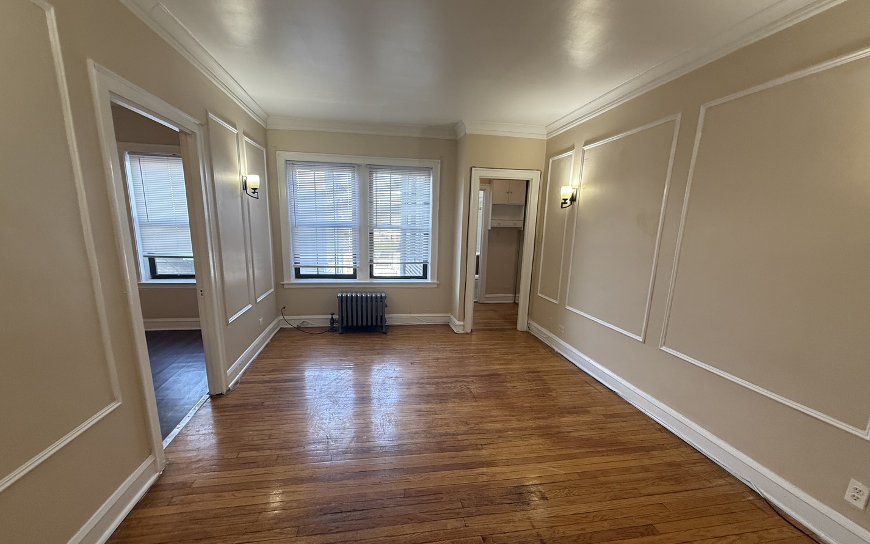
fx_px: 356
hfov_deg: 101.5
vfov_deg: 74.6
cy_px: 299
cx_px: 432
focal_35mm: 15
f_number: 2.2
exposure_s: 1/120
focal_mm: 2.22
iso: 200
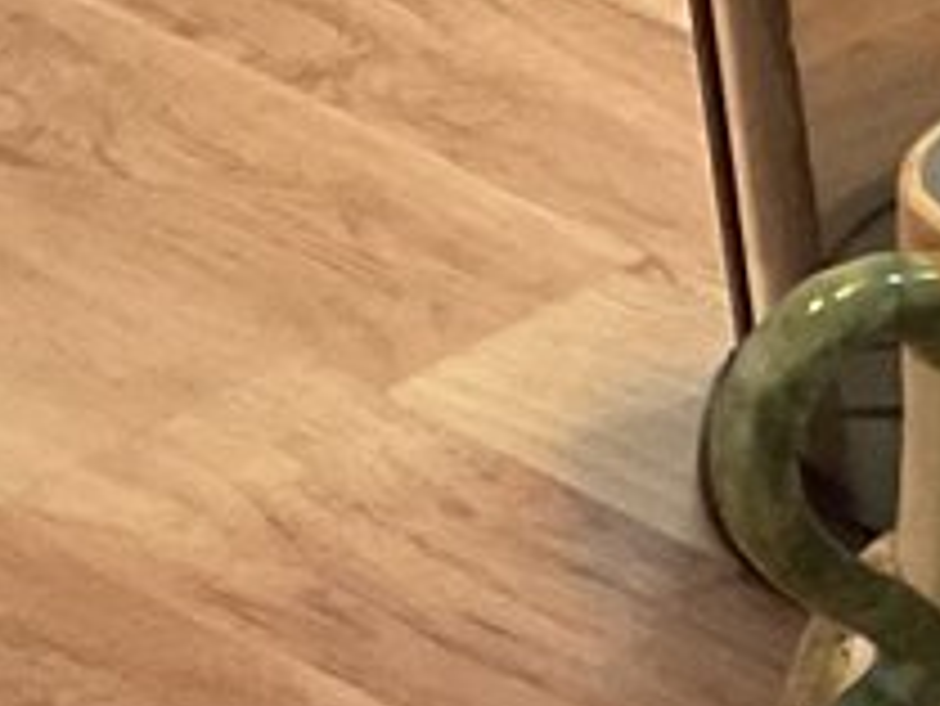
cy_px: 340
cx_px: 2085
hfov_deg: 8.7
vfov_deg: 7.1
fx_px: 5706
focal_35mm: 210
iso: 400
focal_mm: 3
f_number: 1.8
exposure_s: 1/30
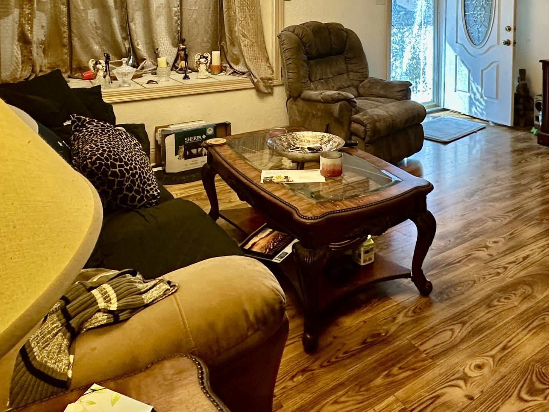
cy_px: 17
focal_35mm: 29
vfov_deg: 42.8
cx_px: 309
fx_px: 460
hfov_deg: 61.5
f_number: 2.2
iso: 250
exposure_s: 1/60
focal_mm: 2.22
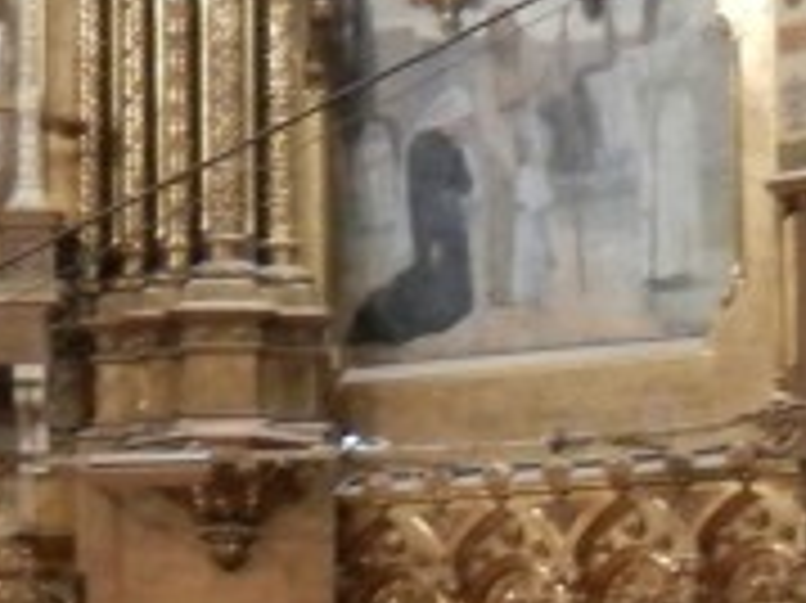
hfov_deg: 5.1
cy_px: -284
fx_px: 9051
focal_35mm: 389
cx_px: -144
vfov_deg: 3.8
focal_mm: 12.2
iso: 400
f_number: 4.1
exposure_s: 1/18.7
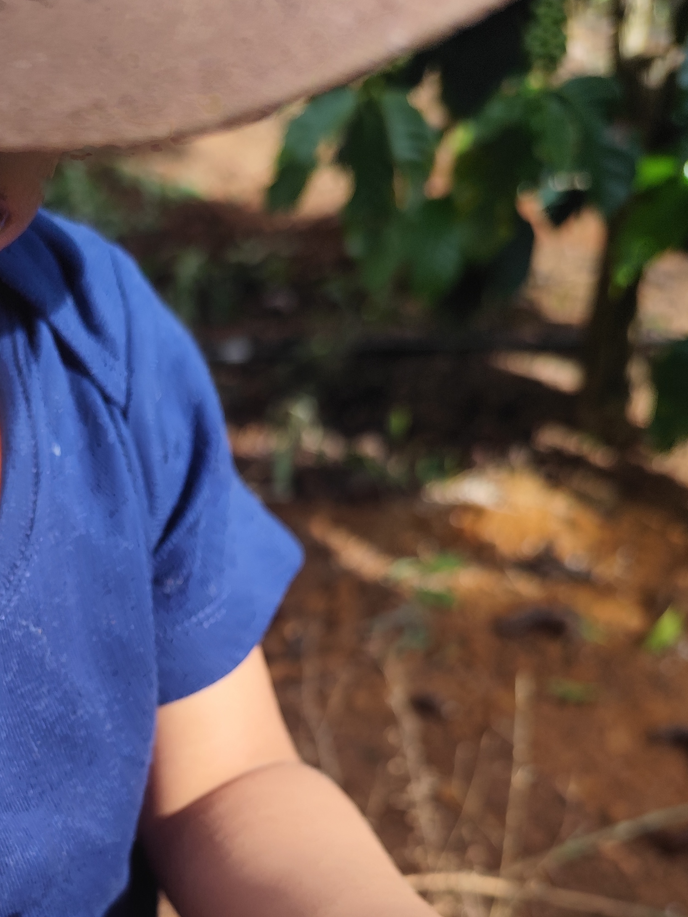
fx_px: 1139
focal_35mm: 43
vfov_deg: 41.5
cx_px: 82
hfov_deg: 32.1
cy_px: 767
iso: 50
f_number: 1.65
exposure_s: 1/324
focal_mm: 6.19
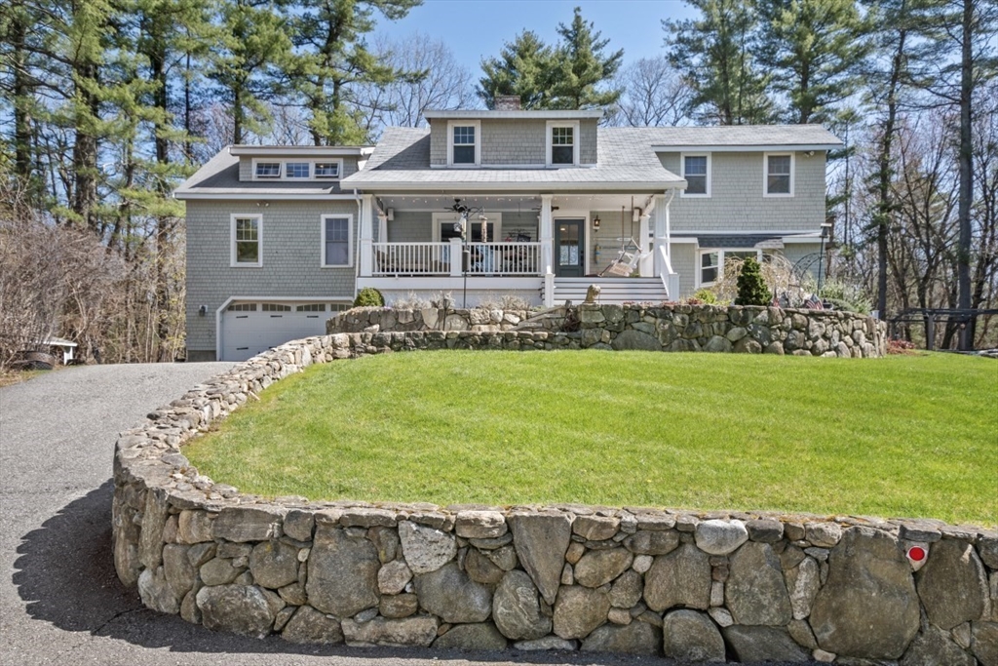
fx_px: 749
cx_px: 499
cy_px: 333
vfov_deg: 47.9
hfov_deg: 67.4
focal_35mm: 27
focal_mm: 18
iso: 250
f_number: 5
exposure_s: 1/640
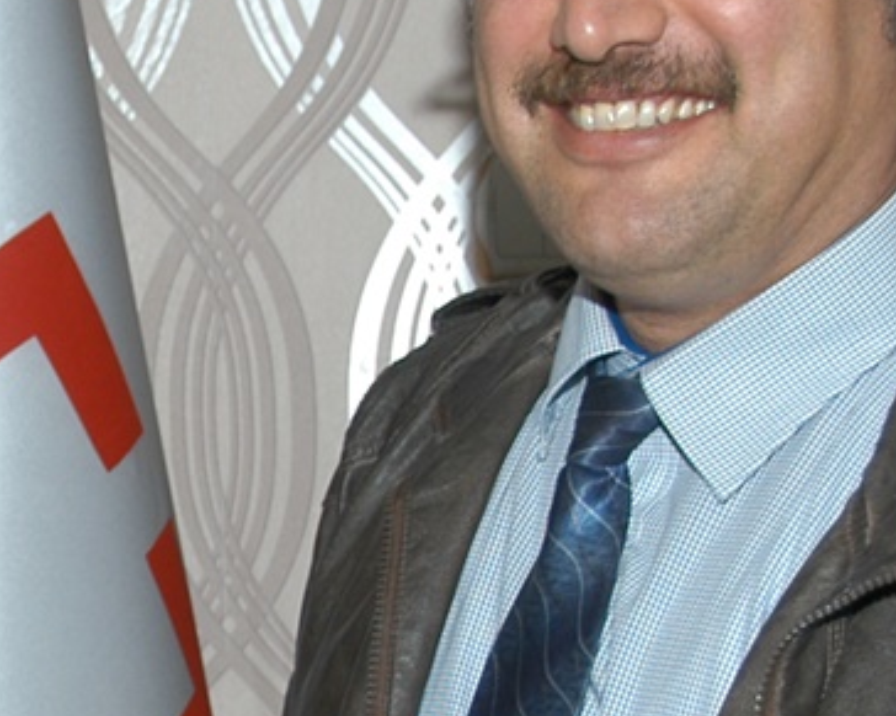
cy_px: 682
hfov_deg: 13.9
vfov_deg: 11.3
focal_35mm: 136
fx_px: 3606
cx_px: -52
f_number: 3.8
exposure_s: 1/180
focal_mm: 22
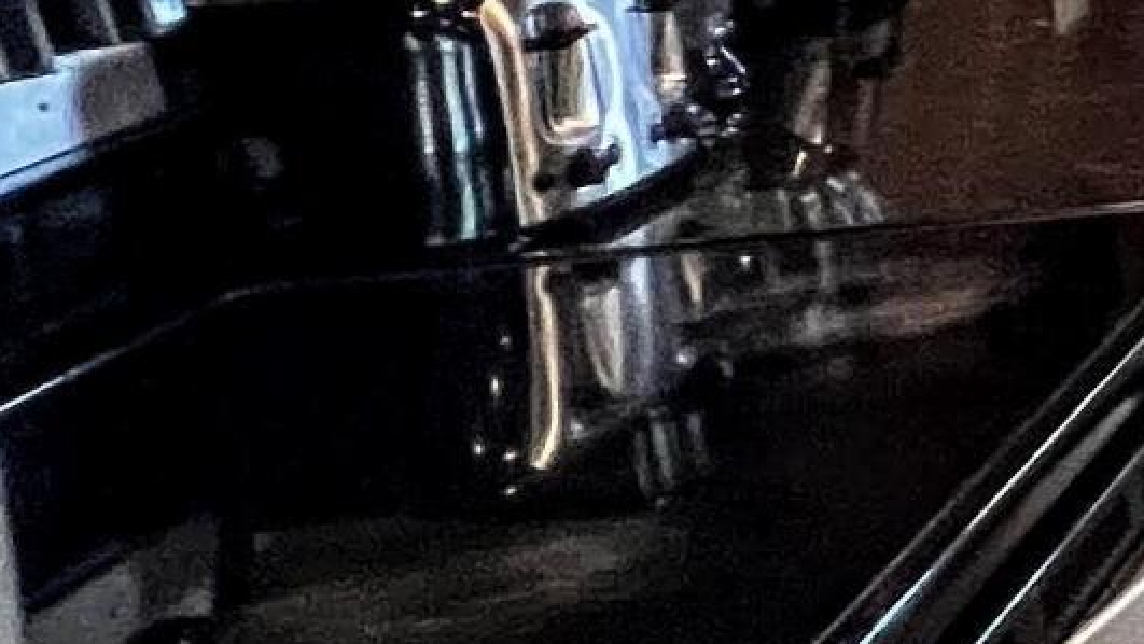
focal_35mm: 80
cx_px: 3051
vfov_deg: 14.3
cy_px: -282
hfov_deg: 13.3
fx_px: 2427
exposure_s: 1/60
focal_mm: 1.57
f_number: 1.8
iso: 400
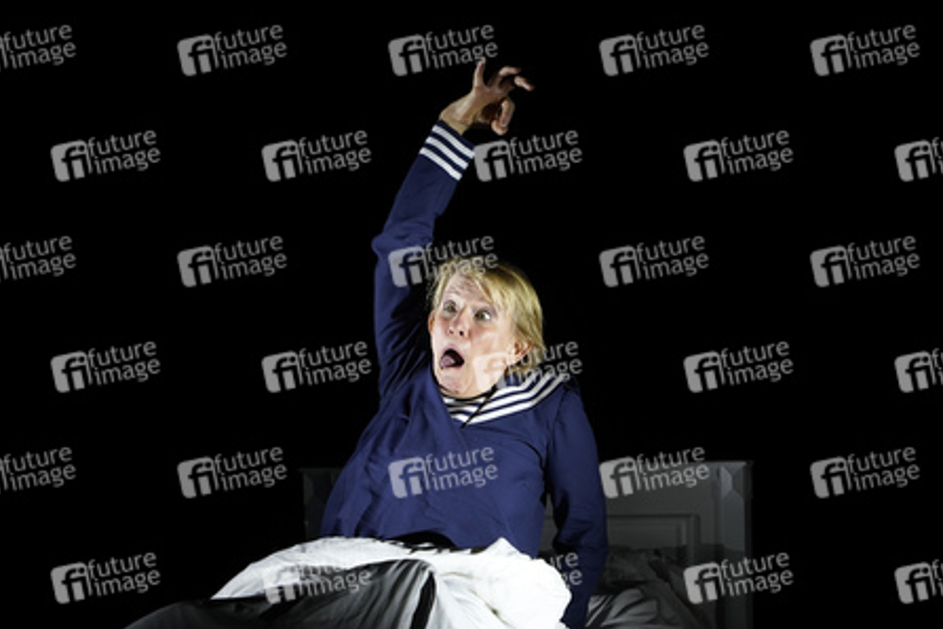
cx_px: 472
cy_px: 314
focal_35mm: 441
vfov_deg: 3.1
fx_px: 11551
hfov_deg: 4.7
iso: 1600
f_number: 7.1
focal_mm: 437
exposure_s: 1/320
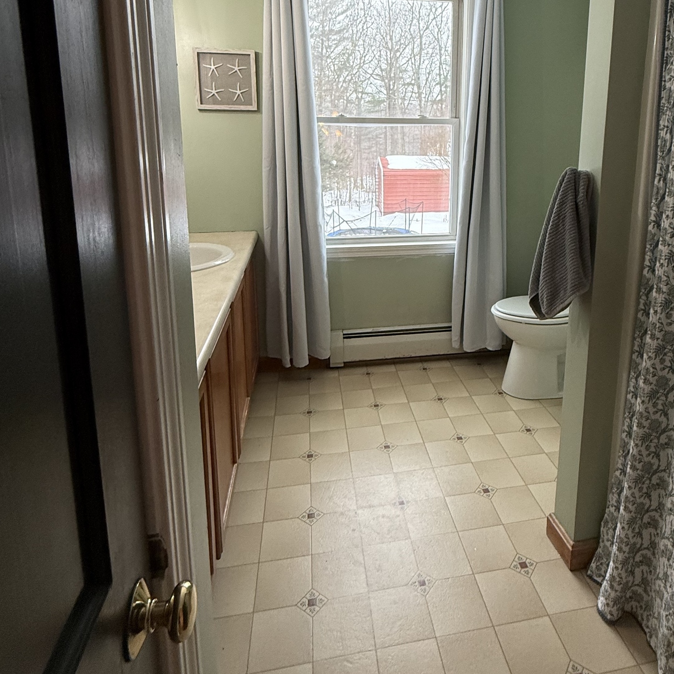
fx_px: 507
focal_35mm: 23
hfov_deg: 66.6
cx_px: 405
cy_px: 224
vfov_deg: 65.5
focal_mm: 2.22
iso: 200
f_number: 2.2
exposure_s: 1/120
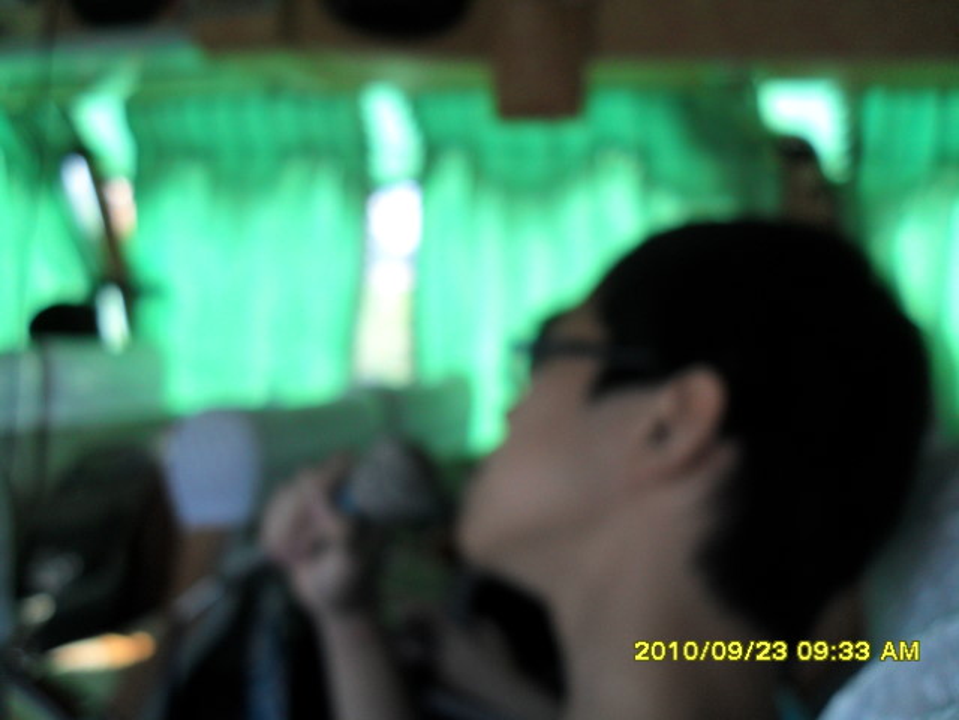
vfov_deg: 40.7
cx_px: 480
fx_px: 970
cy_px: 360
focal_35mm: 35
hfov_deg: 52.6
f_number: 2.8
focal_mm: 6.2
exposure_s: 1/125
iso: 100
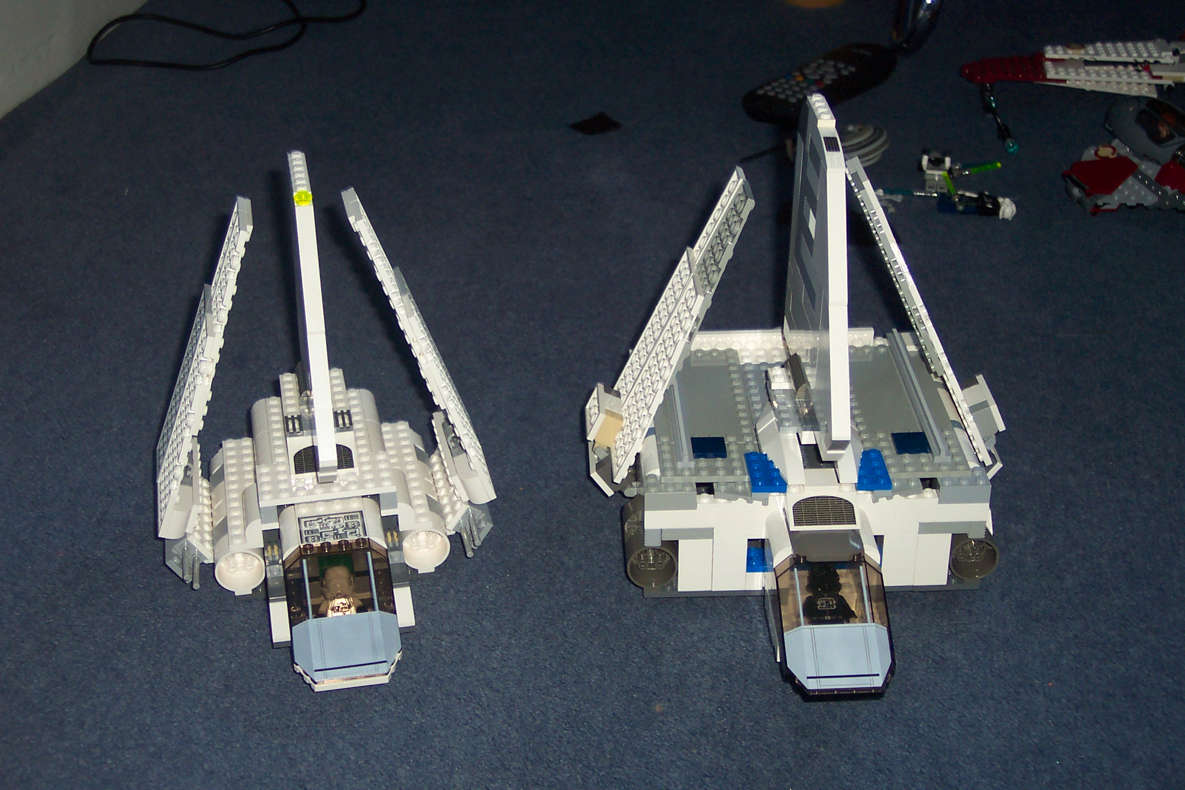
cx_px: 592
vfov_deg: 26.5
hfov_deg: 38.9
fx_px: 1679
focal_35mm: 51
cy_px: 395
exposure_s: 1/45
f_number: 3.4
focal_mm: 10.7
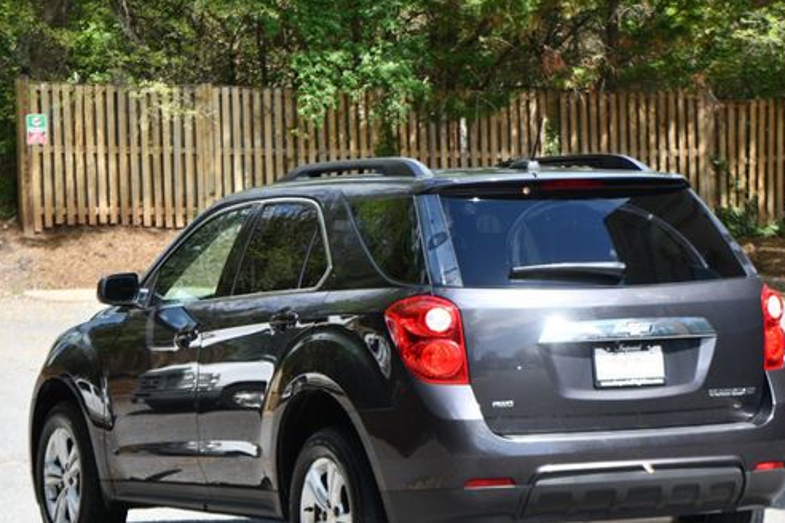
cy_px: 305
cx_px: 400
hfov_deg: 13.2
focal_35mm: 156
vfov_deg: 8.8
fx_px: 3401
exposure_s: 1/250
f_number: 8
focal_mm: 80
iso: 100
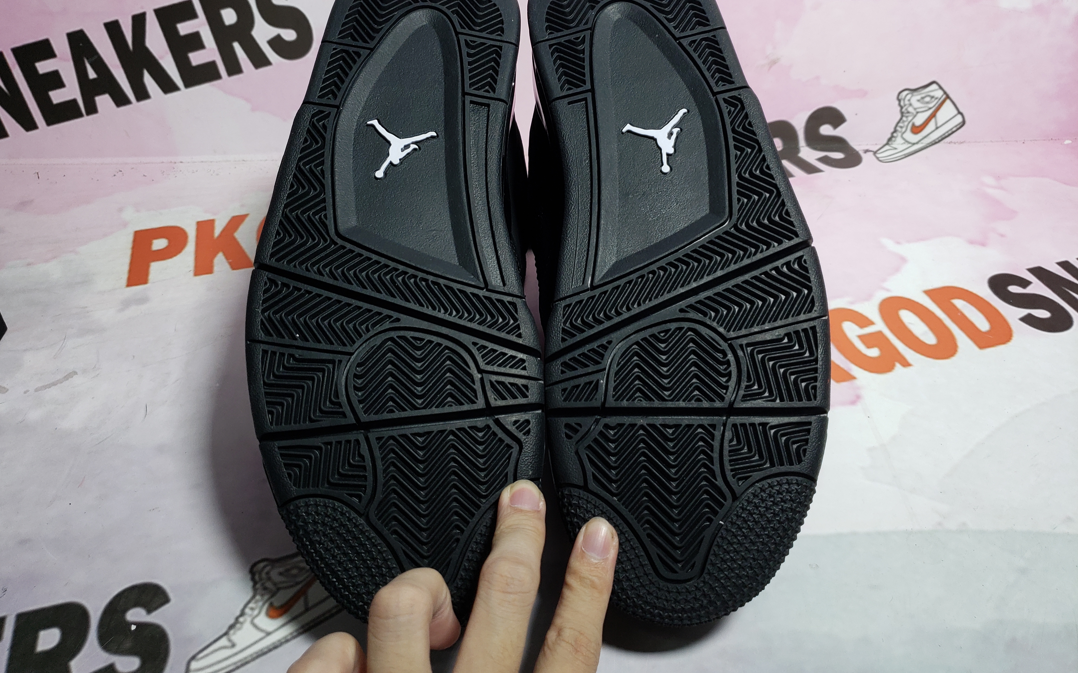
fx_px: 823
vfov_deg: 44.4
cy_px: 284
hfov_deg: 66.5
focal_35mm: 28
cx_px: 533
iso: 50
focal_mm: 4.3
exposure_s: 1/374
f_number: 1.5
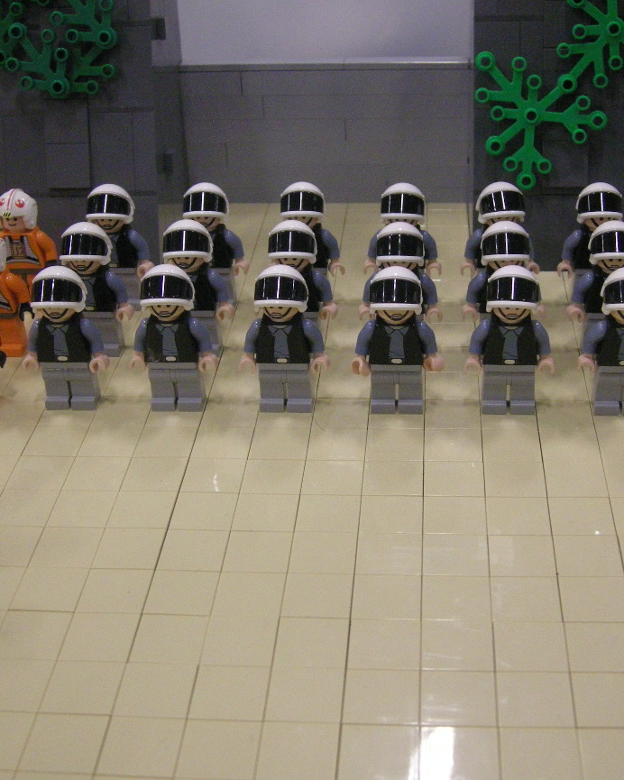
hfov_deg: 29.1
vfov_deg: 36.0
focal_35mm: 52
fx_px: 1200
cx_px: 376
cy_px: 371
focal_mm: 7.5
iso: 400
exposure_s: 1/31.6
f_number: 2.7
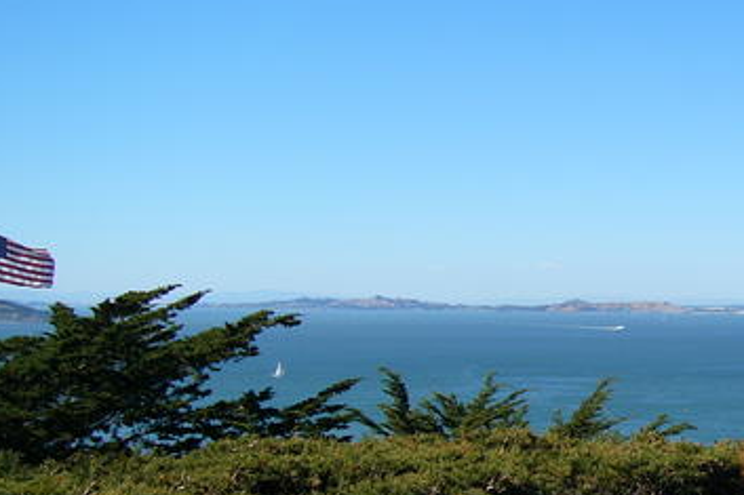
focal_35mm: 66
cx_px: 664
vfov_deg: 20.5
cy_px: 341
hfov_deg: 29.3
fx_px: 1363
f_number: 8
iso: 50
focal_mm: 5.8
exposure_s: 1/125
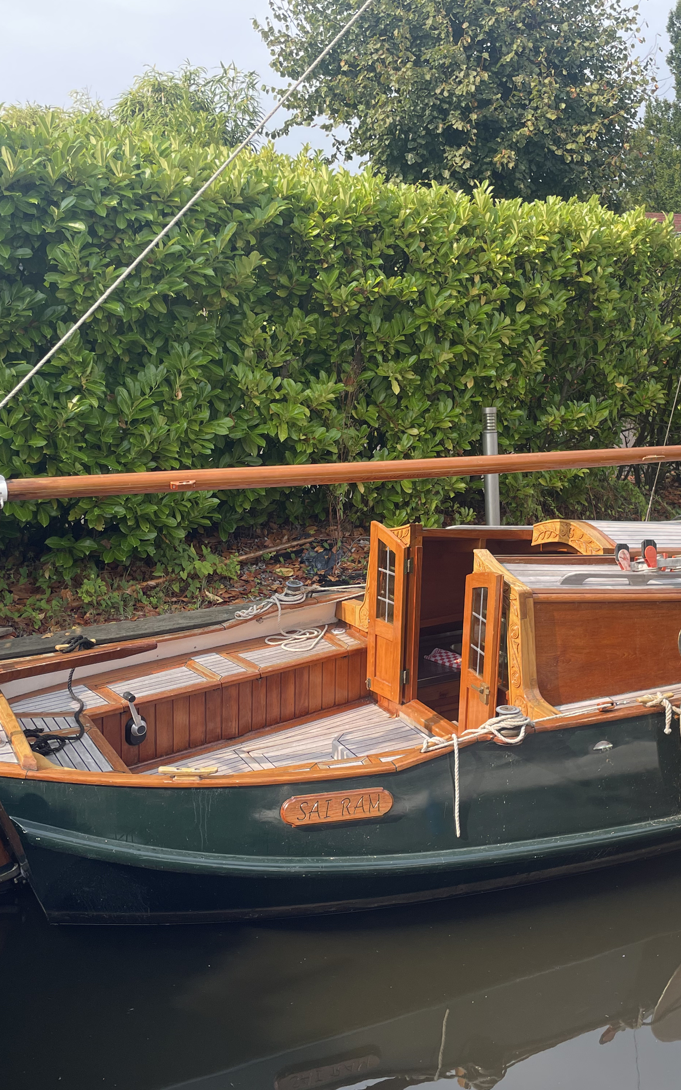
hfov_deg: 34.1
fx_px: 1099
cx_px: 460
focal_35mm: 37
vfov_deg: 52.7
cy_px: 544
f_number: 1.6
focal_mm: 4.2
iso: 32
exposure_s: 1/690
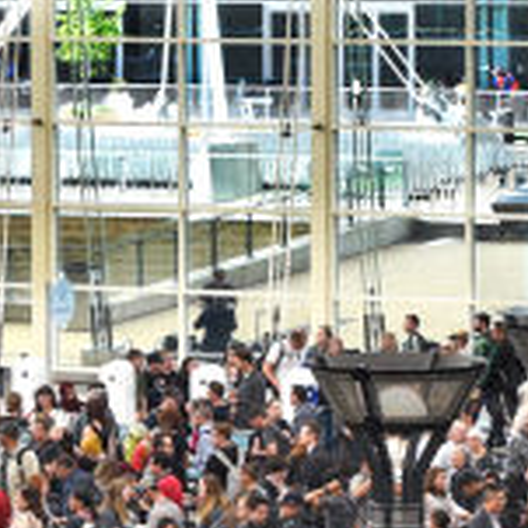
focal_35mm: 289
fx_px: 4987
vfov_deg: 6.0
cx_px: -73
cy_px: 657
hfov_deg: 6.0
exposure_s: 1/100
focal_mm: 50
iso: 200
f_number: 5
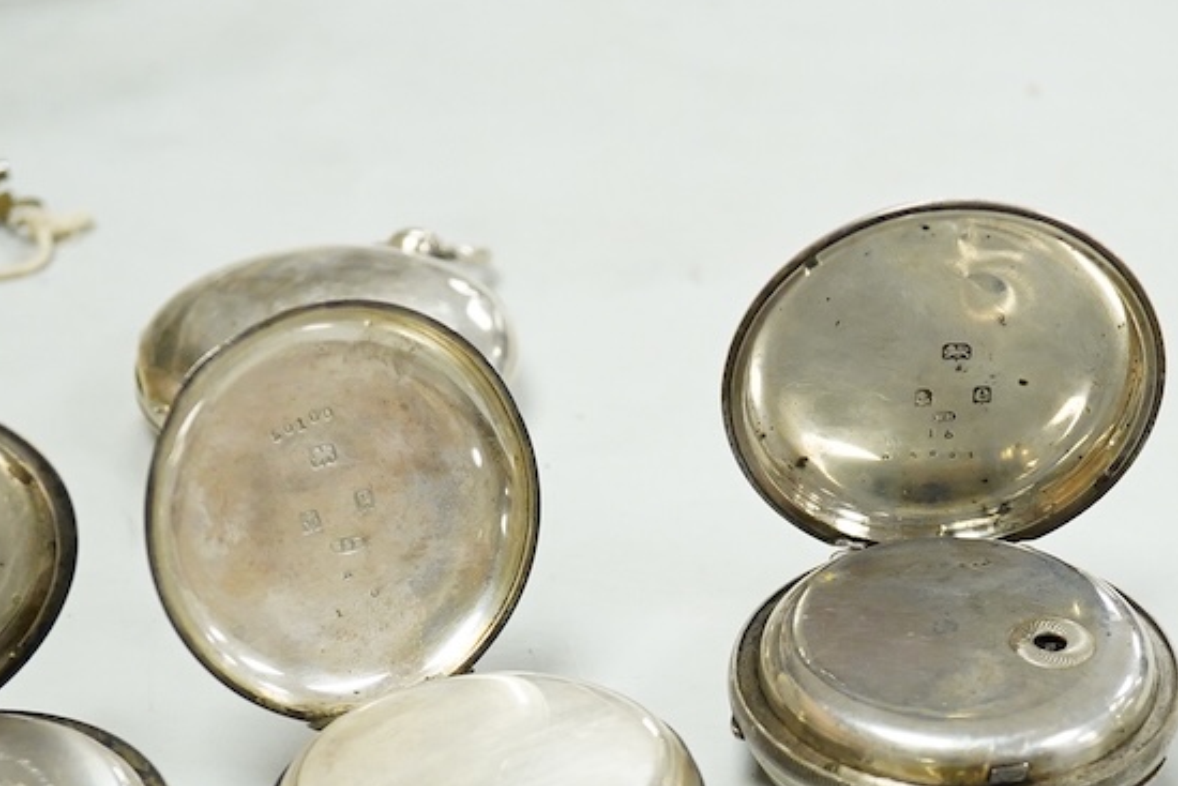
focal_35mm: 92
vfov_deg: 14.7
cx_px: 753
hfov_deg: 22.1
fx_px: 3011
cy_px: 724
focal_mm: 30
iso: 3200
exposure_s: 1/400
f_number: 7.1
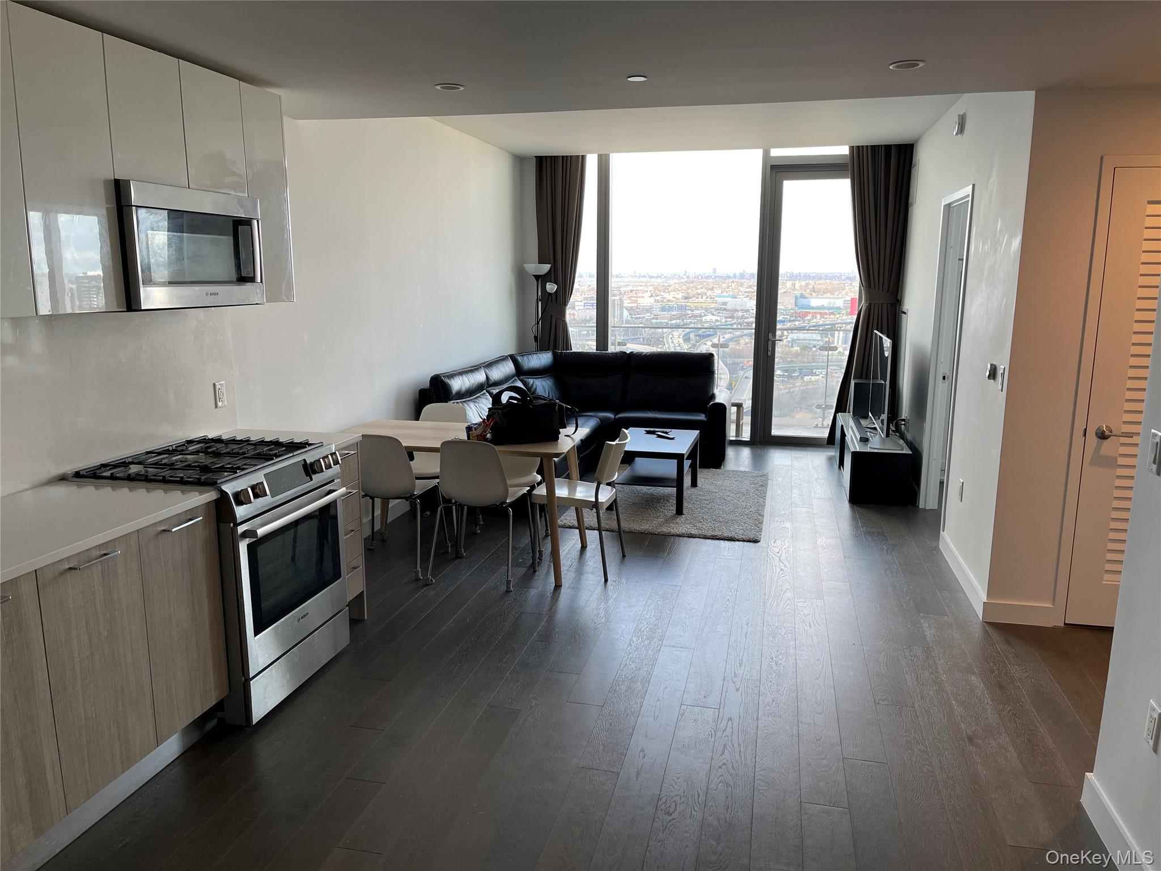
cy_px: 436
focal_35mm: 26
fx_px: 872
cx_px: 580
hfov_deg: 67.3
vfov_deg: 53.1
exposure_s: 1/120
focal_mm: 5.1
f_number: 1.6
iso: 50
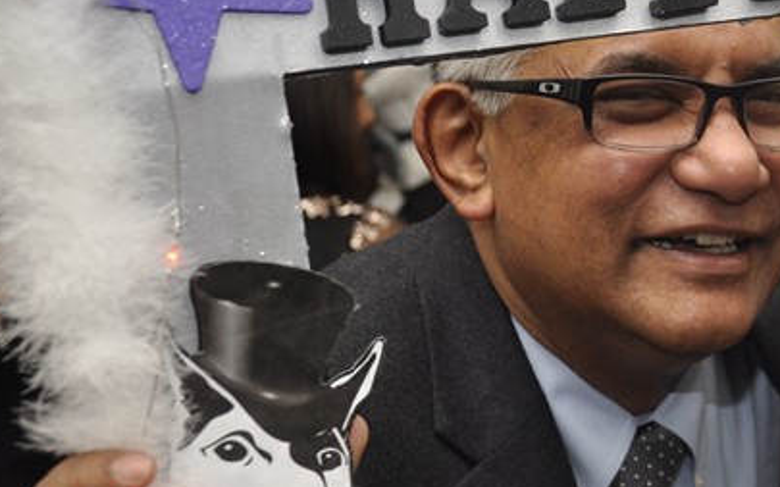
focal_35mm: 113
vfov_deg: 11.6
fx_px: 2402
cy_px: 244
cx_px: 888
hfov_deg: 17.7
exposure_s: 1/60
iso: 400
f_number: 5
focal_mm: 30
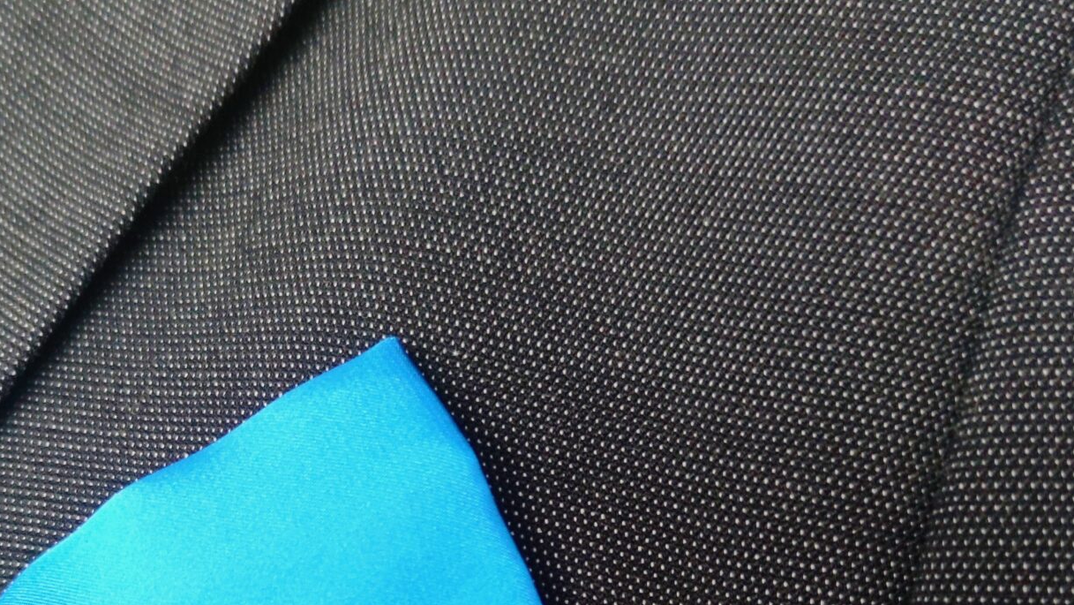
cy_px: 706
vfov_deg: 20.6
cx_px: 408
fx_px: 1567
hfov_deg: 37.6
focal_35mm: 55
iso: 406
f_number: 1.69
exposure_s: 1/50
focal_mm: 6.72
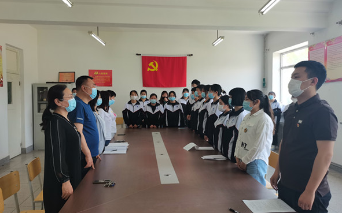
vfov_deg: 44.5
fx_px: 261
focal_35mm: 28
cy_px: 106
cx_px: 172
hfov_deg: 66.5
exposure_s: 1/100
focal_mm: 5.58
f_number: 1.8
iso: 160
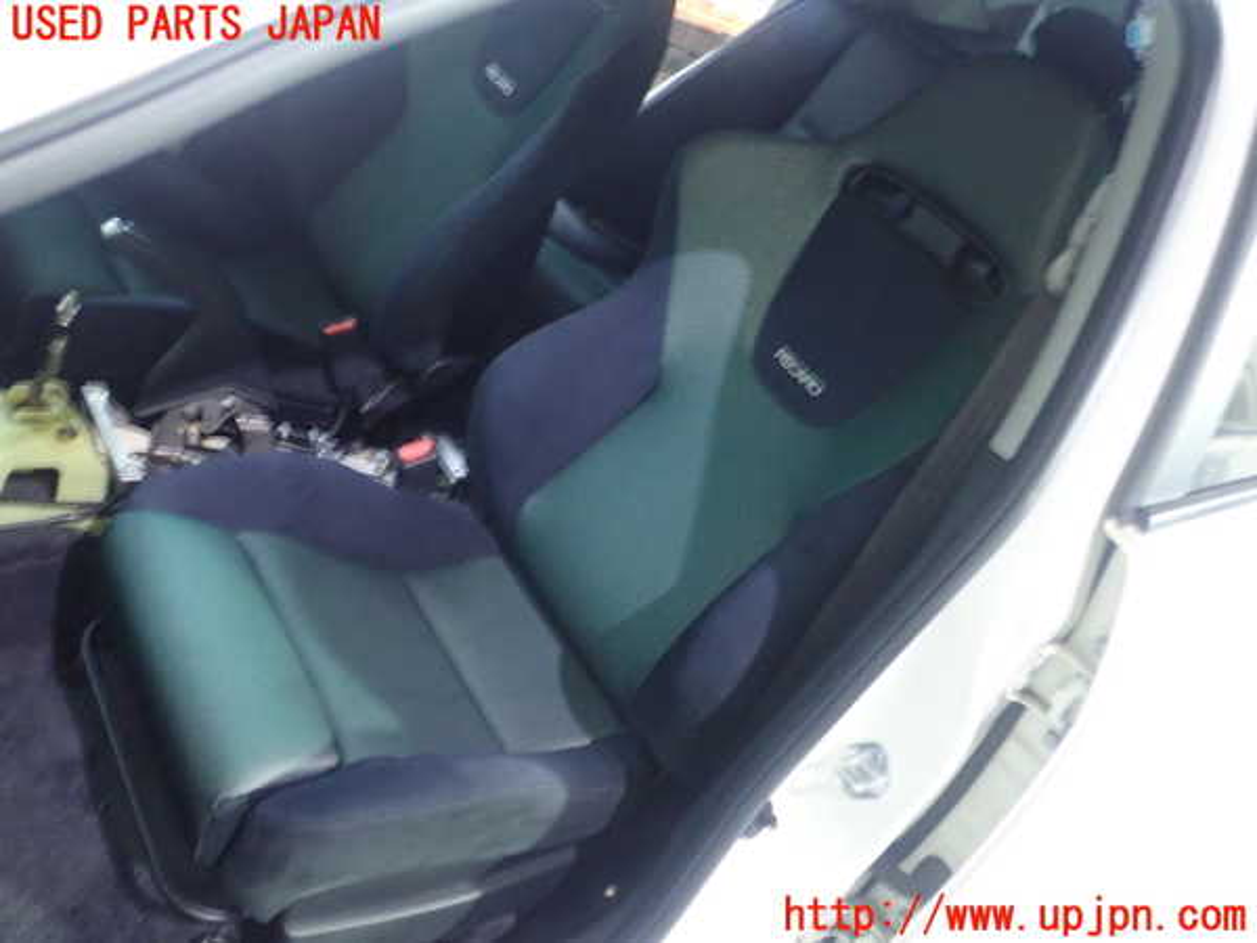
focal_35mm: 30
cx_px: 628
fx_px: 1089
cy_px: 472
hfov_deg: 60.0
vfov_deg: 46.8
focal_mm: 5.5
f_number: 2.3
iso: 800
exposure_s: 1/10
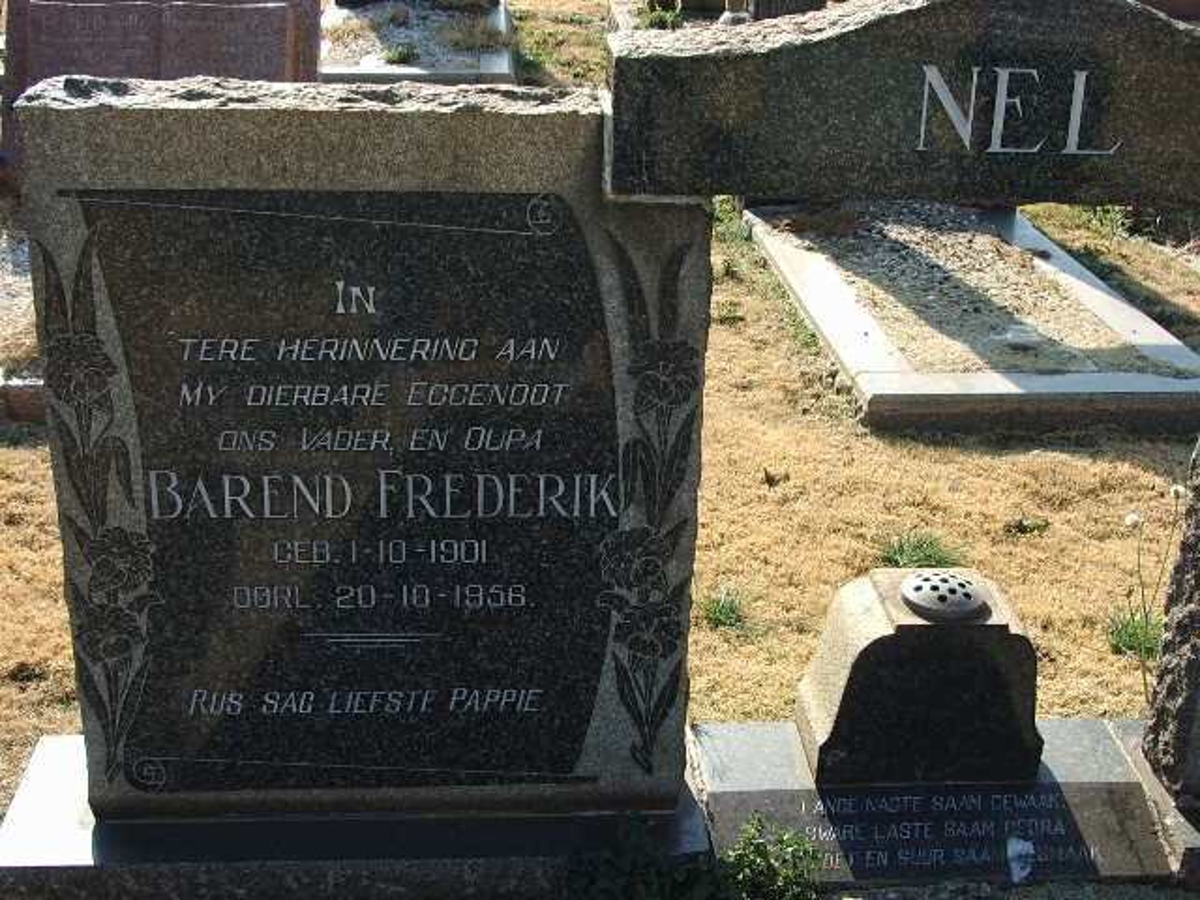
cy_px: 450
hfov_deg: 38.9
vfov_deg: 29.7
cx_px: 600
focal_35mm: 49
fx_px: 1699
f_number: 5
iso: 50
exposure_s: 1/100
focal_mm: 8.2
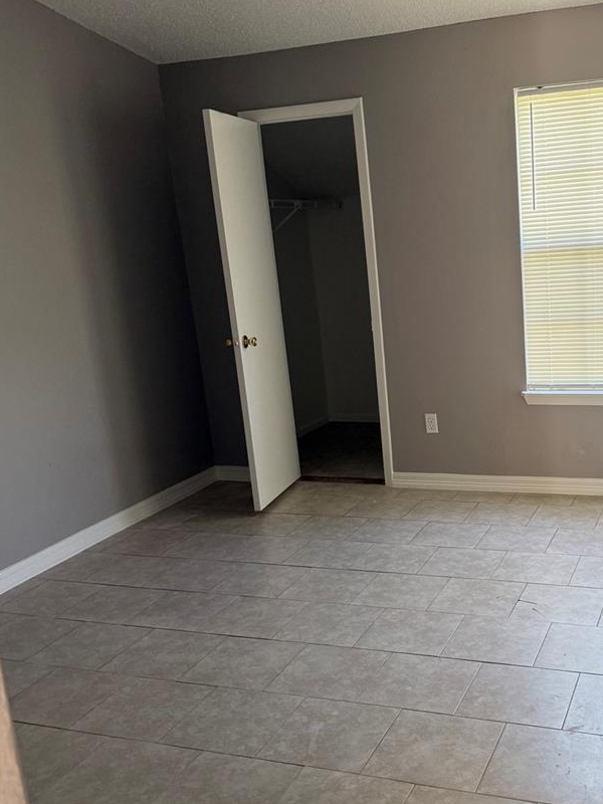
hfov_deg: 38.8
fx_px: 836
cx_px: 442
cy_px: 453
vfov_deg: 51.2
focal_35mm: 36
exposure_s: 1/120
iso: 200
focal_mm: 6.76
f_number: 1.78
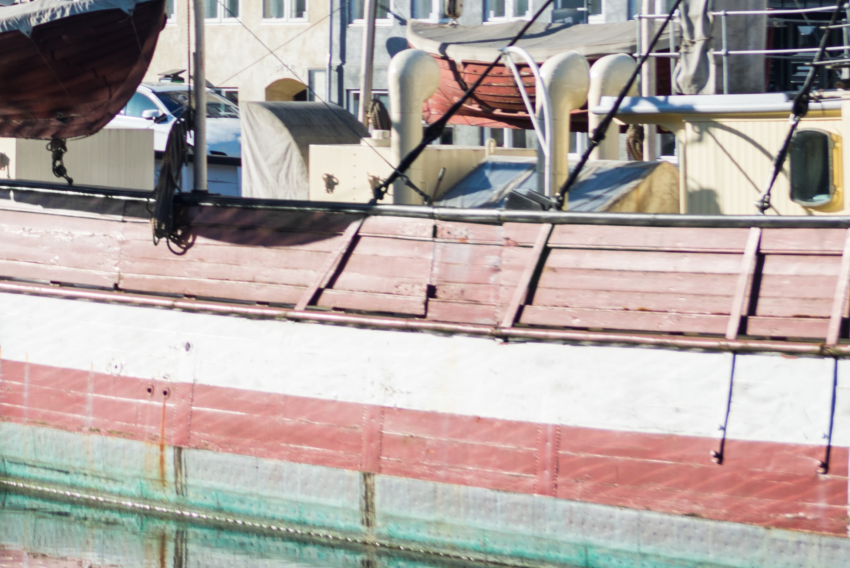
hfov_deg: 12.0
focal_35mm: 167
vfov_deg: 8.2
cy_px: -98
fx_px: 3944
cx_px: -231
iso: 125
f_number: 3.5
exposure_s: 1/800
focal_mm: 45
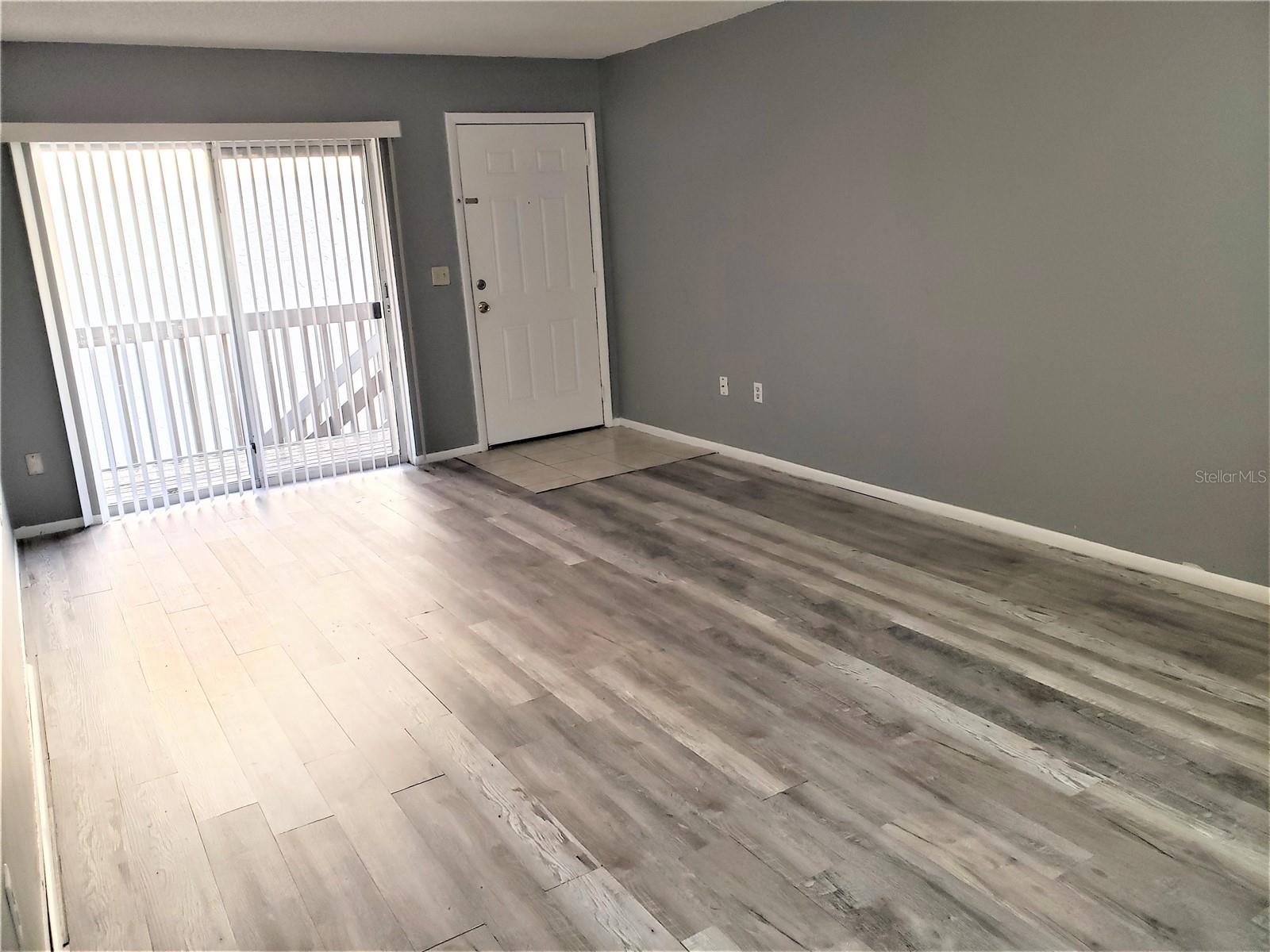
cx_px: 635
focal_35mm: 26
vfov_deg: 53.1
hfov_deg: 67.3
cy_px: 476
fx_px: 954
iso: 320
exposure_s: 1/60
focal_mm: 4.3
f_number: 2.4
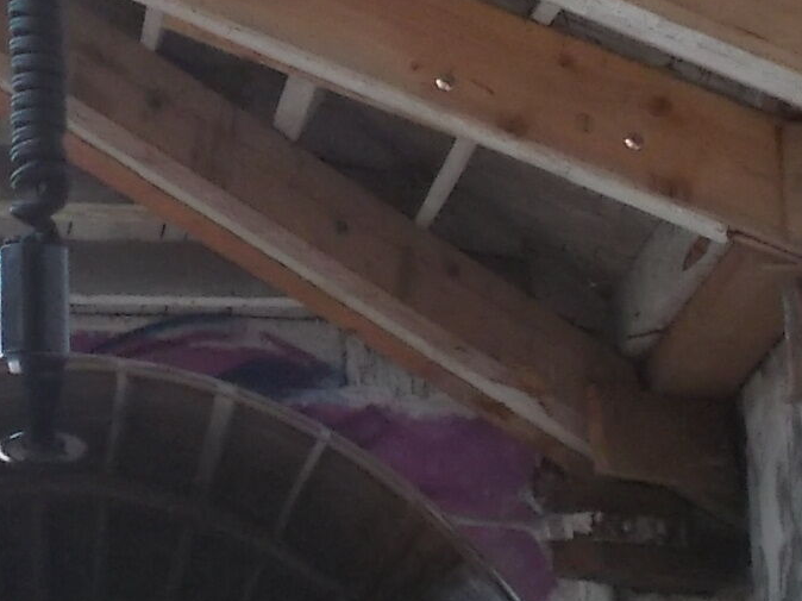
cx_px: -45
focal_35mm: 189
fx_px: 4377
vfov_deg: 7.8
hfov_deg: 10.4
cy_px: 54
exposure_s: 1/30
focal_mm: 6.9
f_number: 3.9
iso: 160
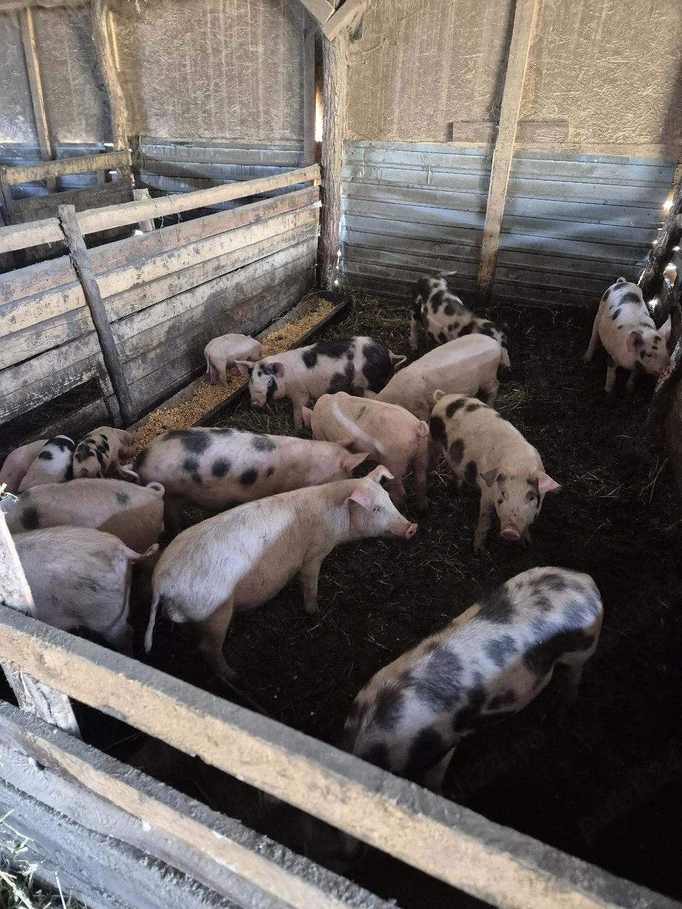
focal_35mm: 23
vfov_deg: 73.9
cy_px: 454
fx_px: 604
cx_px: 341
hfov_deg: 58.9
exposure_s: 1/25
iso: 1250
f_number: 1.8
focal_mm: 5.4
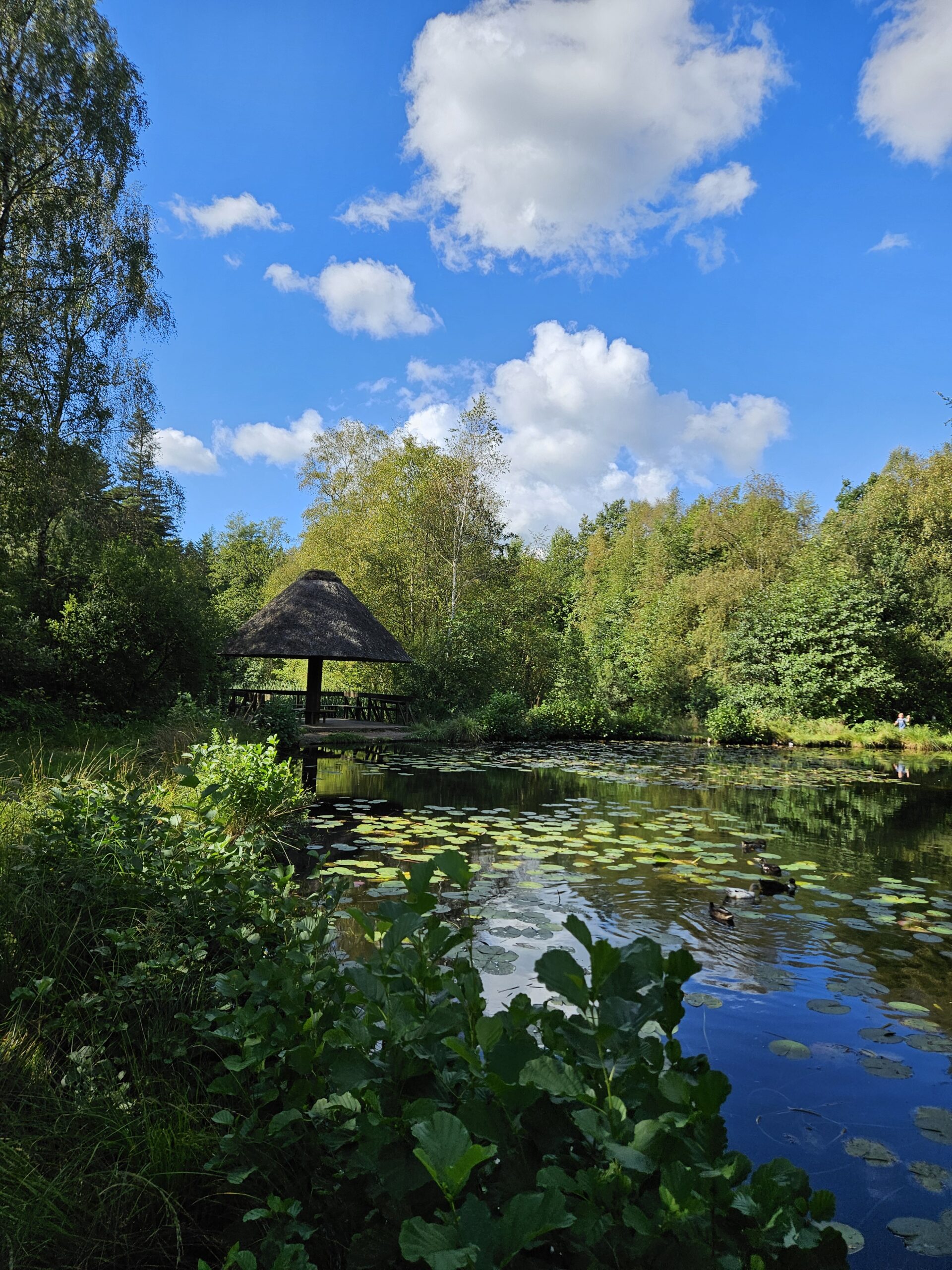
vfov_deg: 73.9
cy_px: 635
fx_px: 843
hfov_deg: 58.9
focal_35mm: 23
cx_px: 476
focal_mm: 5.4
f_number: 1.8
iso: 32
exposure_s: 1/1461
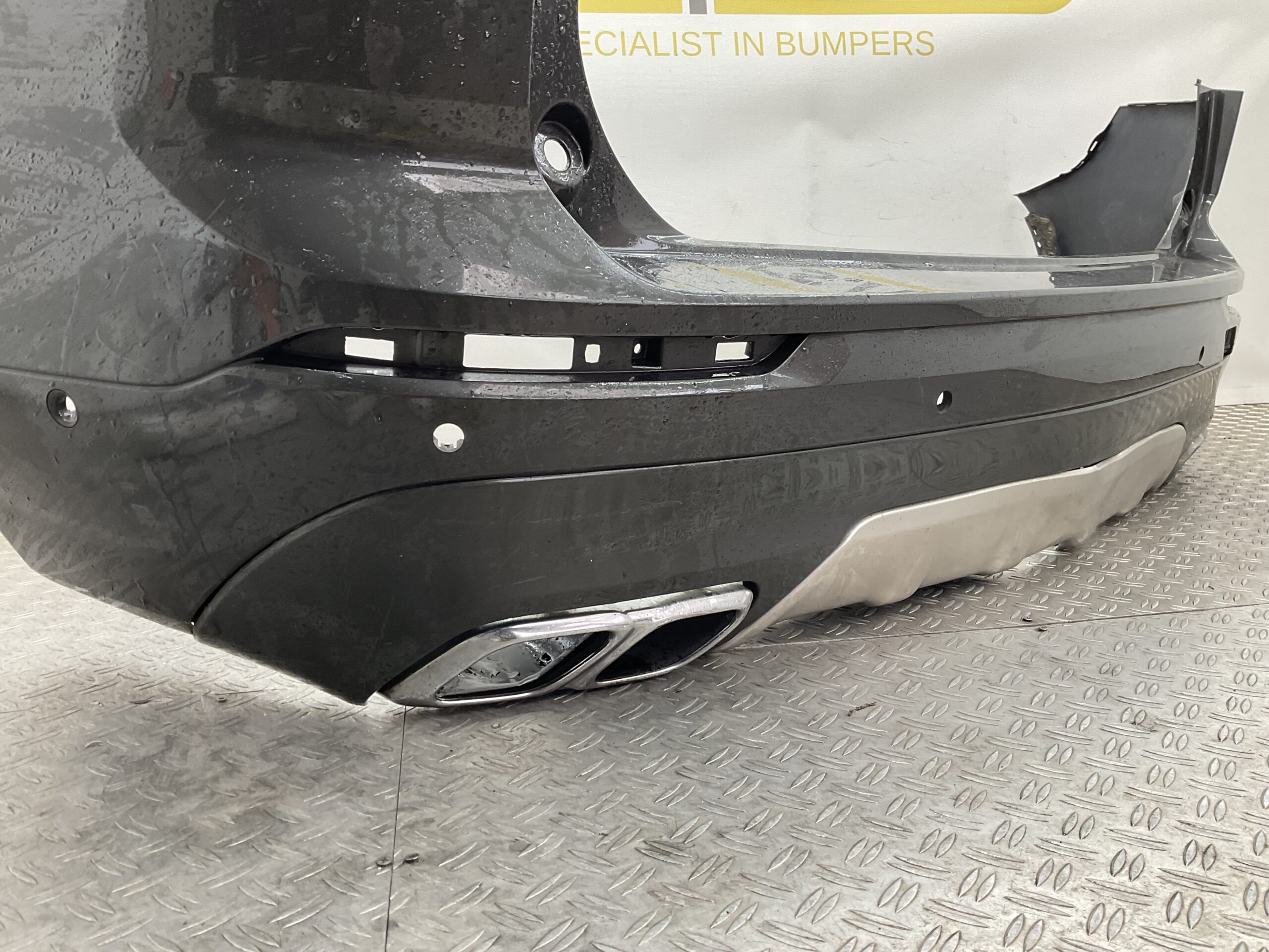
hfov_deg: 61.7
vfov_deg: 48.2
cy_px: 476
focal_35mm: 29
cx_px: 634
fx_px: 1063
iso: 40
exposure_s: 1/60
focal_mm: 3
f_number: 1.8
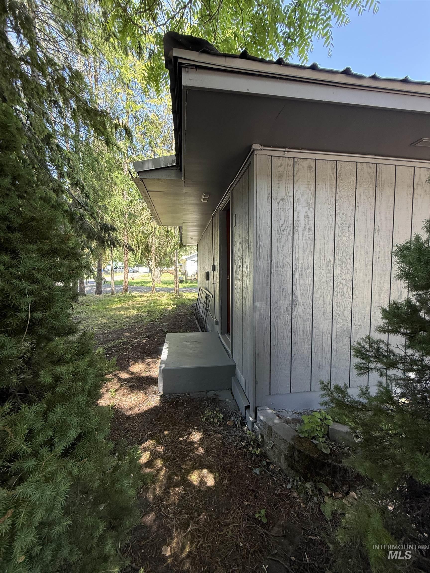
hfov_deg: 85.7
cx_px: 215
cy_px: 286
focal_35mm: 14
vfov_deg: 102.1
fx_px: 232
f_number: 2.2
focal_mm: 2.22
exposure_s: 1/99
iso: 100
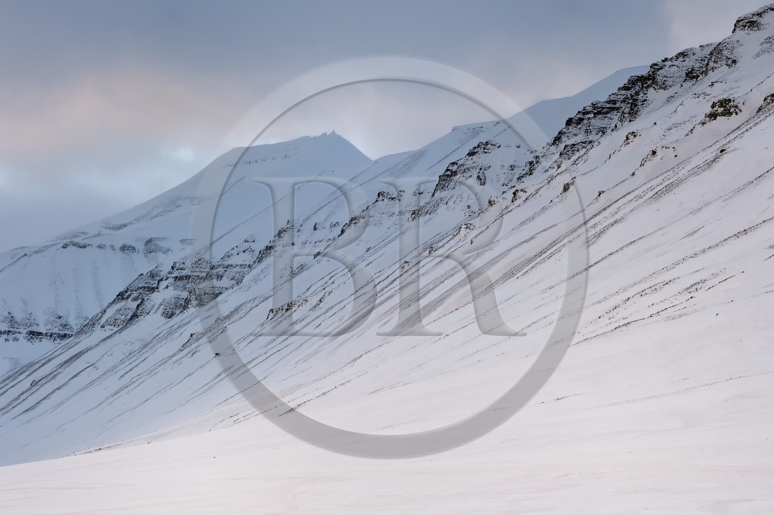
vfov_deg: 12.4
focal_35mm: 110
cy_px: 258
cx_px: 387
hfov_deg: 18.6
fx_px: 2363
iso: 400
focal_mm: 110
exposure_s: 1/250
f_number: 8
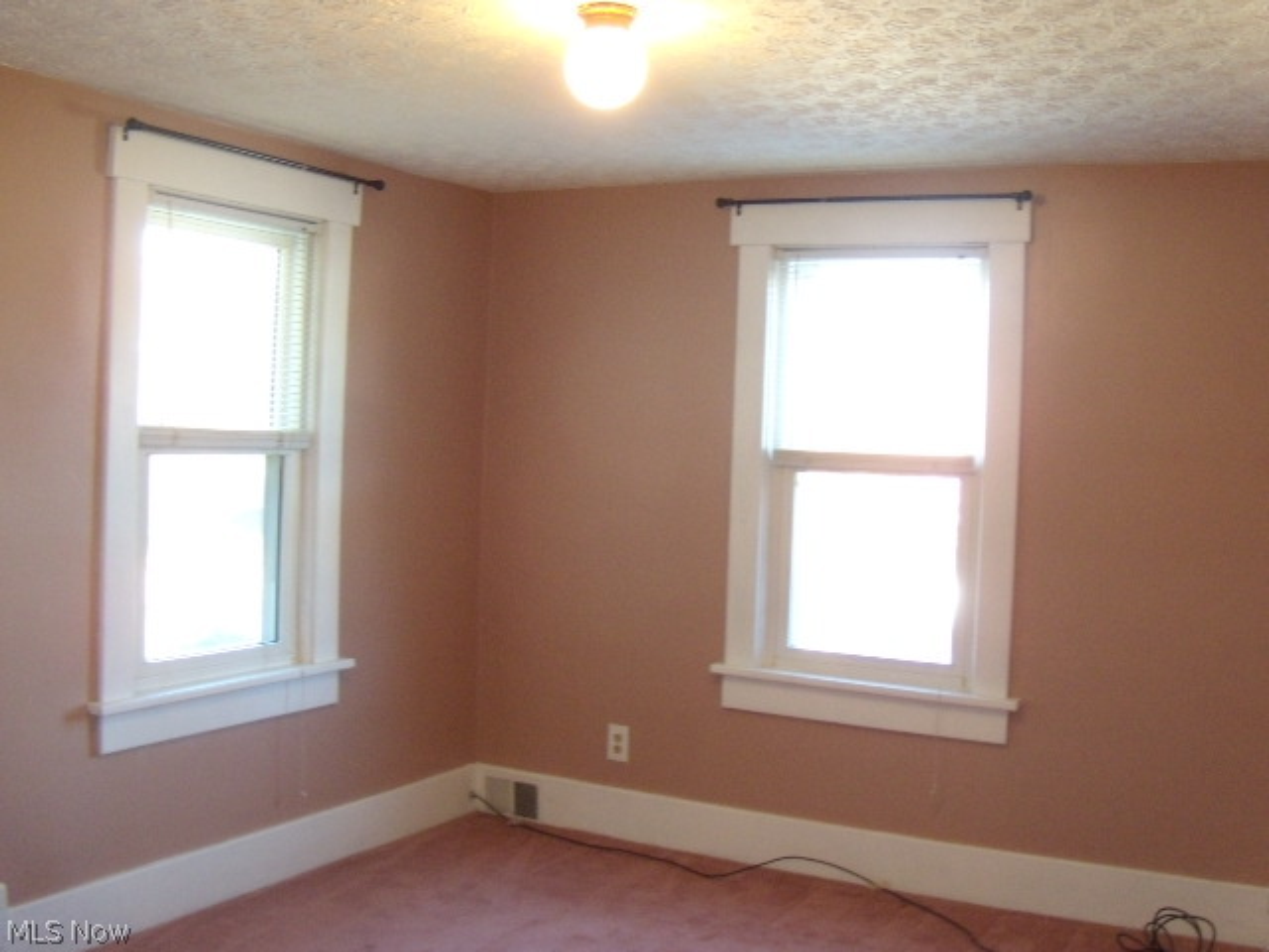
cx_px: 634
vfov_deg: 39.7
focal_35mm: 36
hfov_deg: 51.4
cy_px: 476
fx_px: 1320
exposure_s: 1/25
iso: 400
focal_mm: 6.4
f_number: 3.6
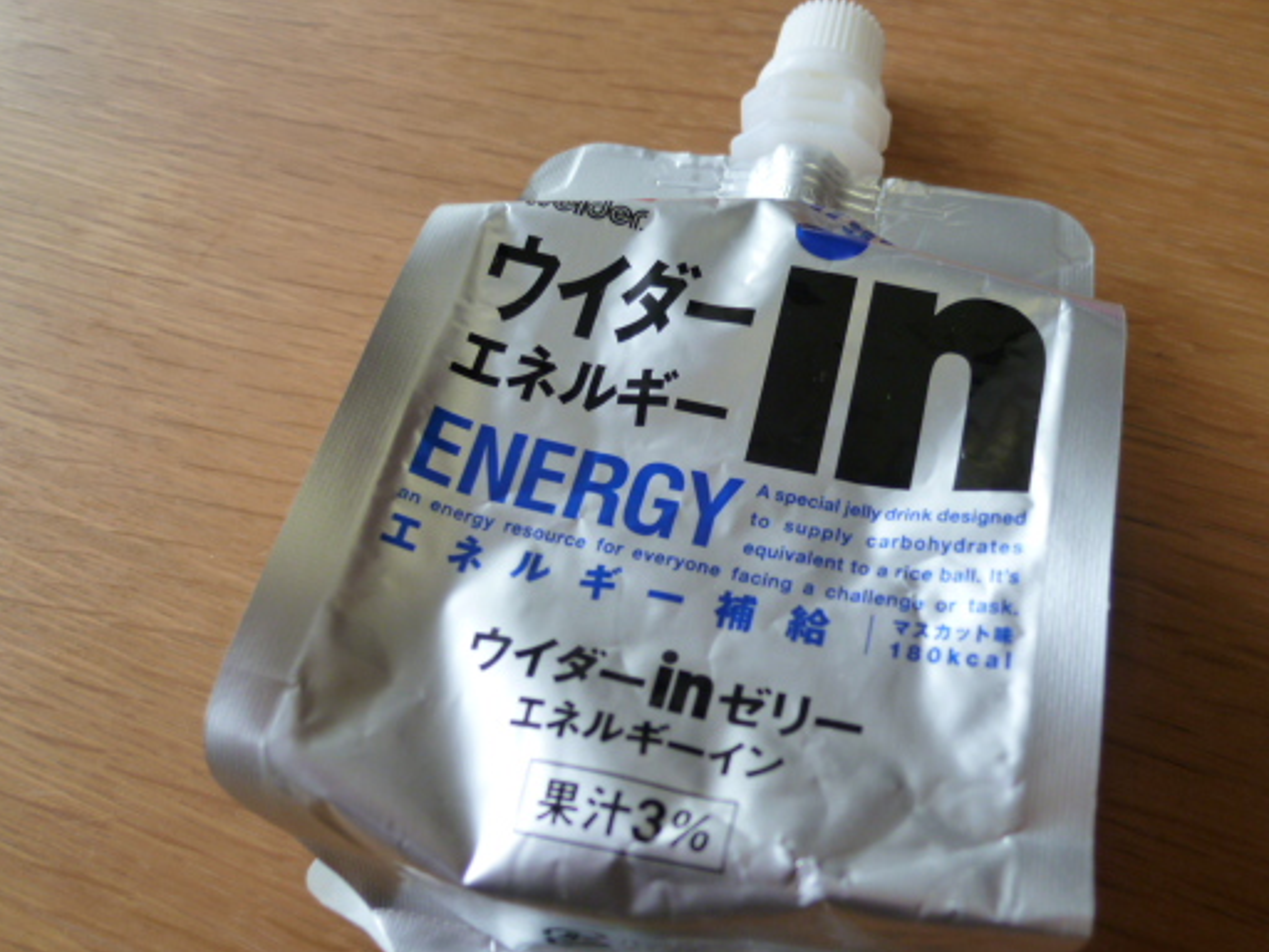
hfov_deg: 59.8
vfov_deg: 46.8
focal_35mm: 30
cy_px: 478
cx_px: 714
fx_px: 1100
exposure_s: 1/80
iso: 125
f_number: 2.2
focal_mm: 4.3
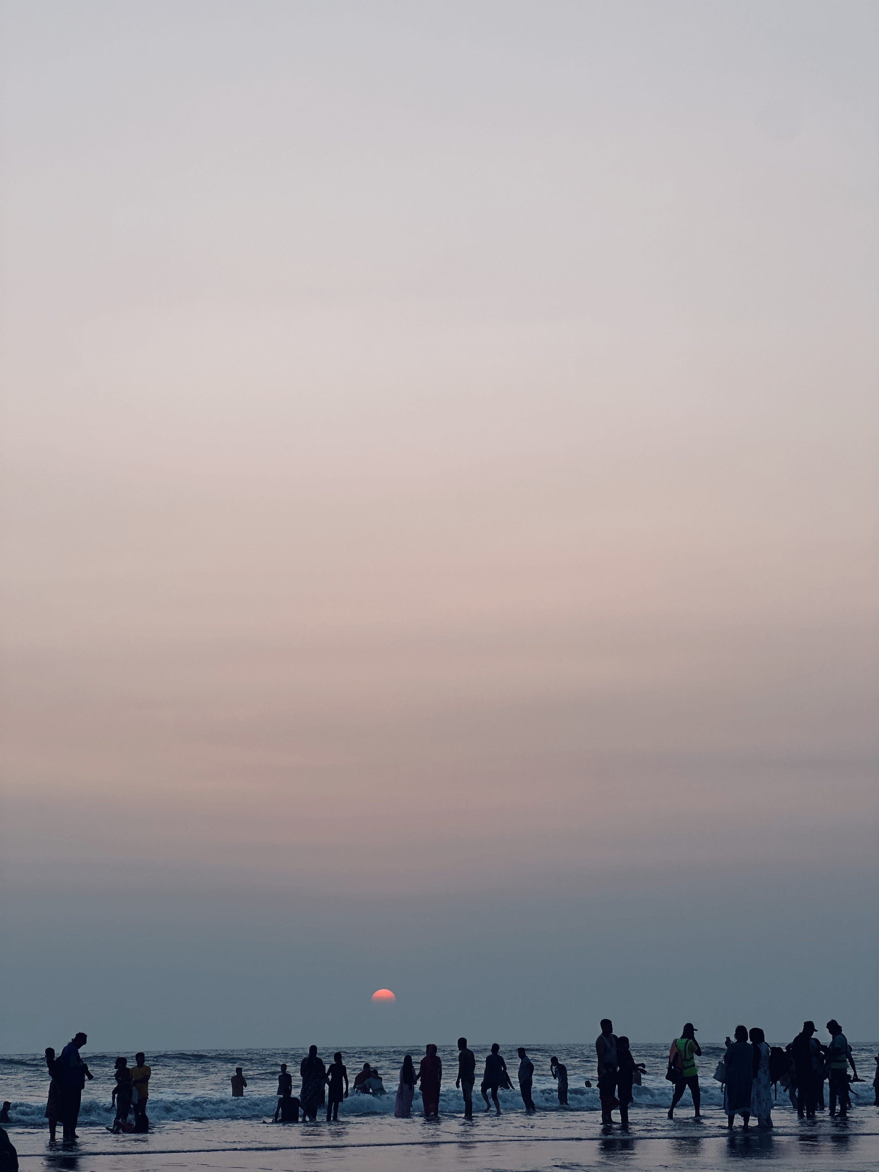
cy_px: 586
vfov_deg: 25.3
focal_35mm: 77
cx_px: 440
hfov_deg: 19.1
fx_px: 2607
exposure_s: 1/147
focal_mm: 9
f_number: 2.8
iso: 32
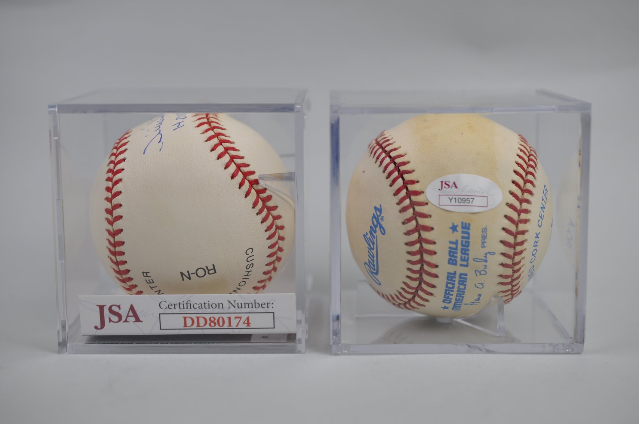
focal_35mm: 60
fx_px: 1064
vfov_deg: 22.6
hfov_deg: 33.4
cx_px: 320
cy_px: 212
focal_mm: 40
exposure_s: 1/80
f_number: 4.5
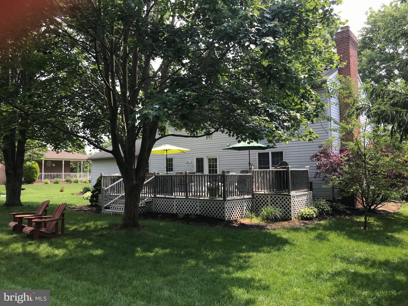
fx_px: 330
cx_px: 204
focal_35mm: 28
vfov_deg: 49.7
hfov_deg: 63.4
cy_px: 153
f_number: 1.8
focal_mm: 3.99
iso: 20
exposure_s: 1/613
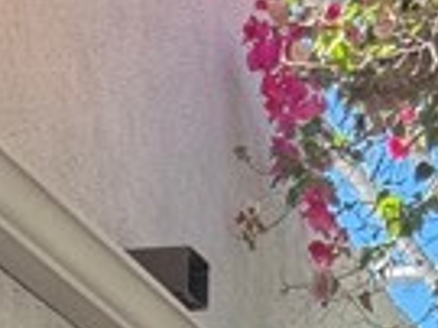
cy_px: 1608
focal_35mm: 182
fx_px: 2301
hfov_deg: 10.9
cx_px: 308
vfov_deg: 5.9
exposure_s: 1/314
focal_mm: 6.76
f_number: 1.78
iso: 80
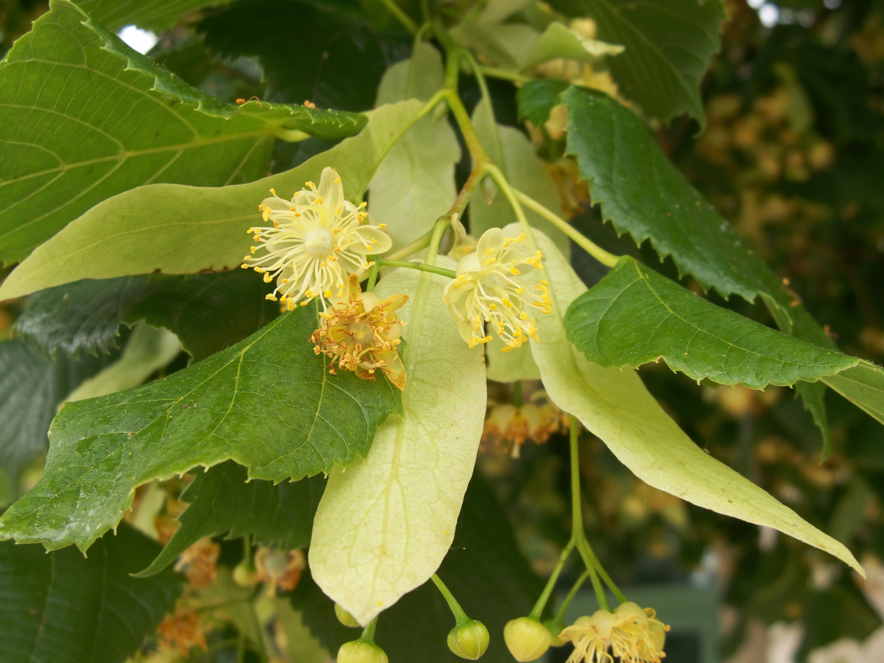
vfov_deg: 29.1
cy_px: 332
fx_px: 1277
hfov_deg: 38.2
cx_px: 442
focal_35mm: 50
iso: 64
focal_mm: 8.8
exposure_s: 1/125
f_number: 3.8
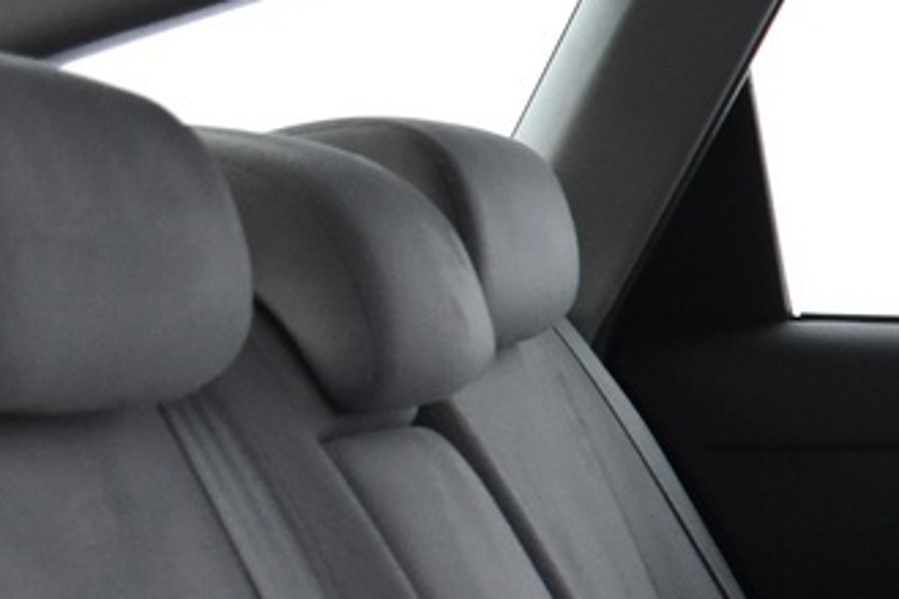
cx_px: 1771
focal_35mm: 133
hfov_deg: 13.4
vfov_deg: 9.8
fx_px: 3319
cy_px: 1069
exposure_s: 1/30
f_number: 3.5
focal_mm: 18
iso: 1800
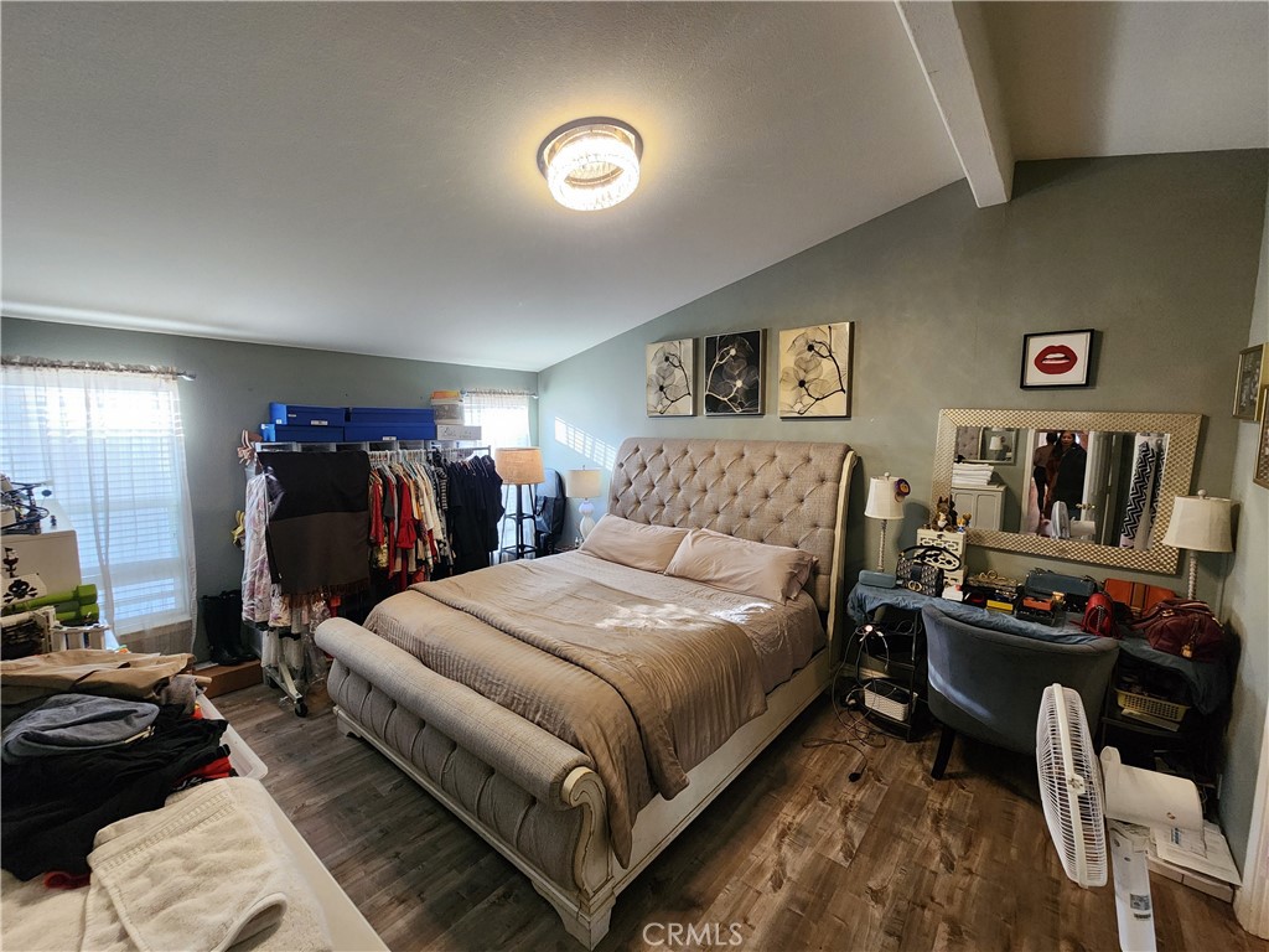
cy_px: 476
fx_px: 477
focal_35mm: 13
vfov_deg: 89.9
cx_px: 634
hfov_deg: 106.2
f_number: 2.2
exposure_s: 1/60
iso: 400
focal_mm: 2.2
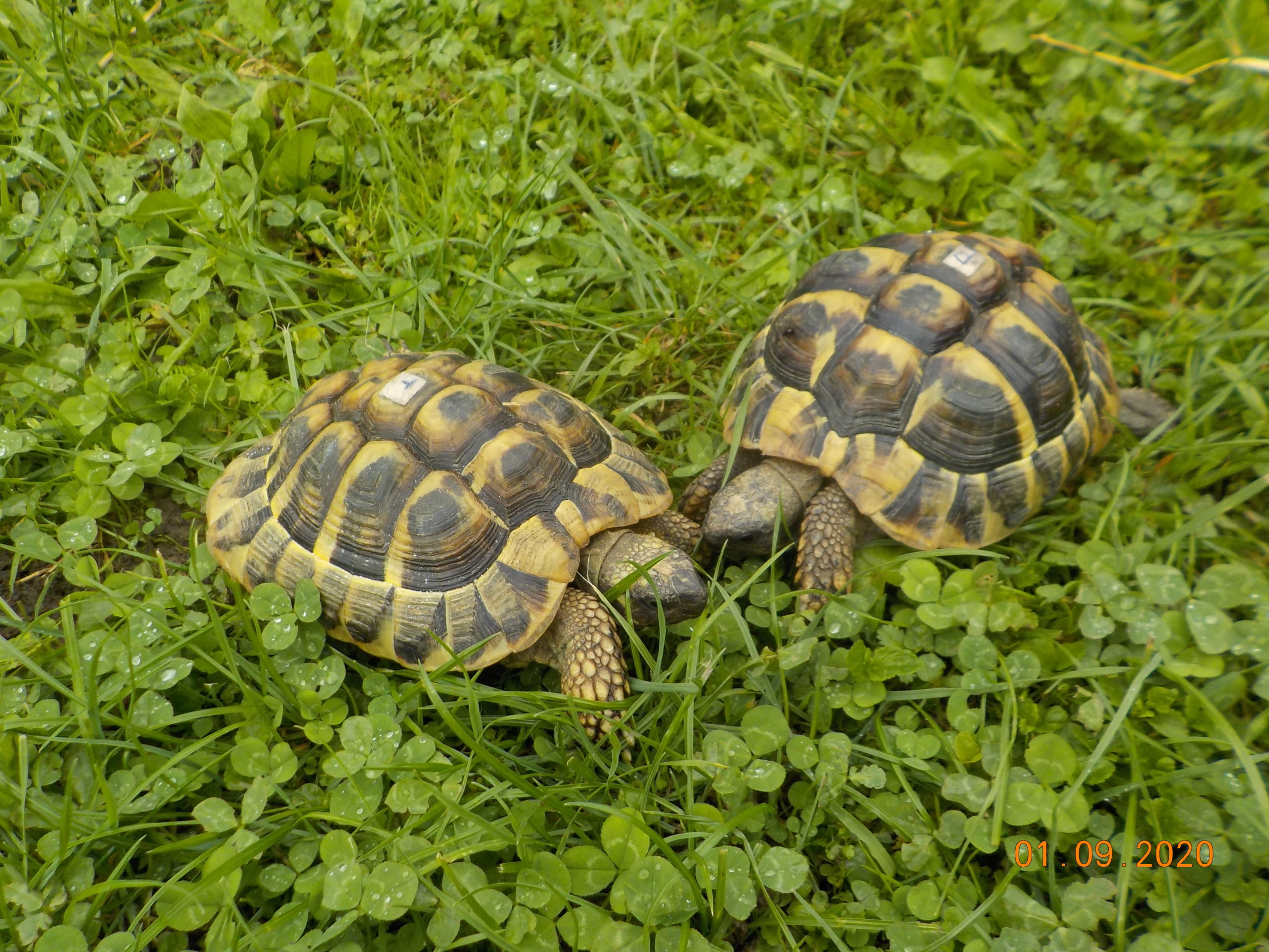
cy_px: 476
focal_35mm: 30
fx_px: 1100
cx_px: 634
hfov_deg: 60.0
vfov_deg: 46.8
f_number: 3.3
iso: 125
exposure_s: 1/320
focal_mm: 4.1
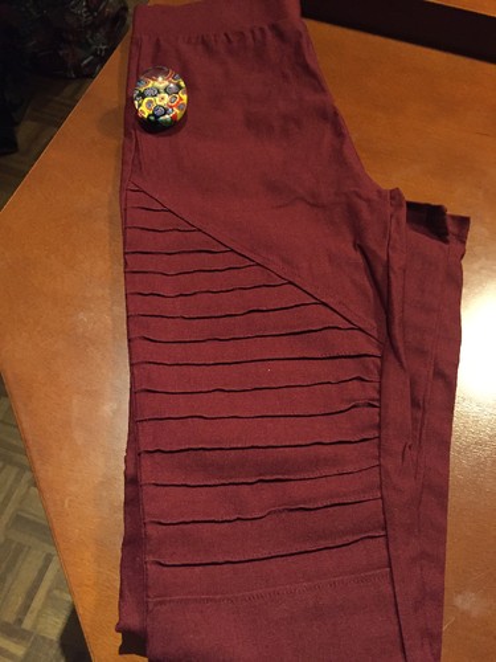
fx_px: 554
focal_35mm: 29
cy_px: 331
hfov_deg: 48.2
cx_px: 248
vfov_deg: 61.7
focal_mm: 4.15
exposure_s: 1/15
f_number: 2.2
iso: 400
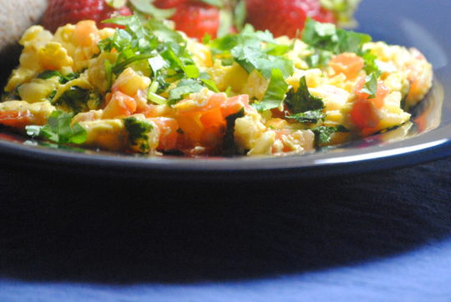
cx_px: 274
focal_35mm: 309
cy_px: 88
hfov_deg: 6.7
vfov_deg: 4.5
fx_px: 3872
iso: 1600
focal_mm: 145
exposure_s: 1/320
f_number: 5
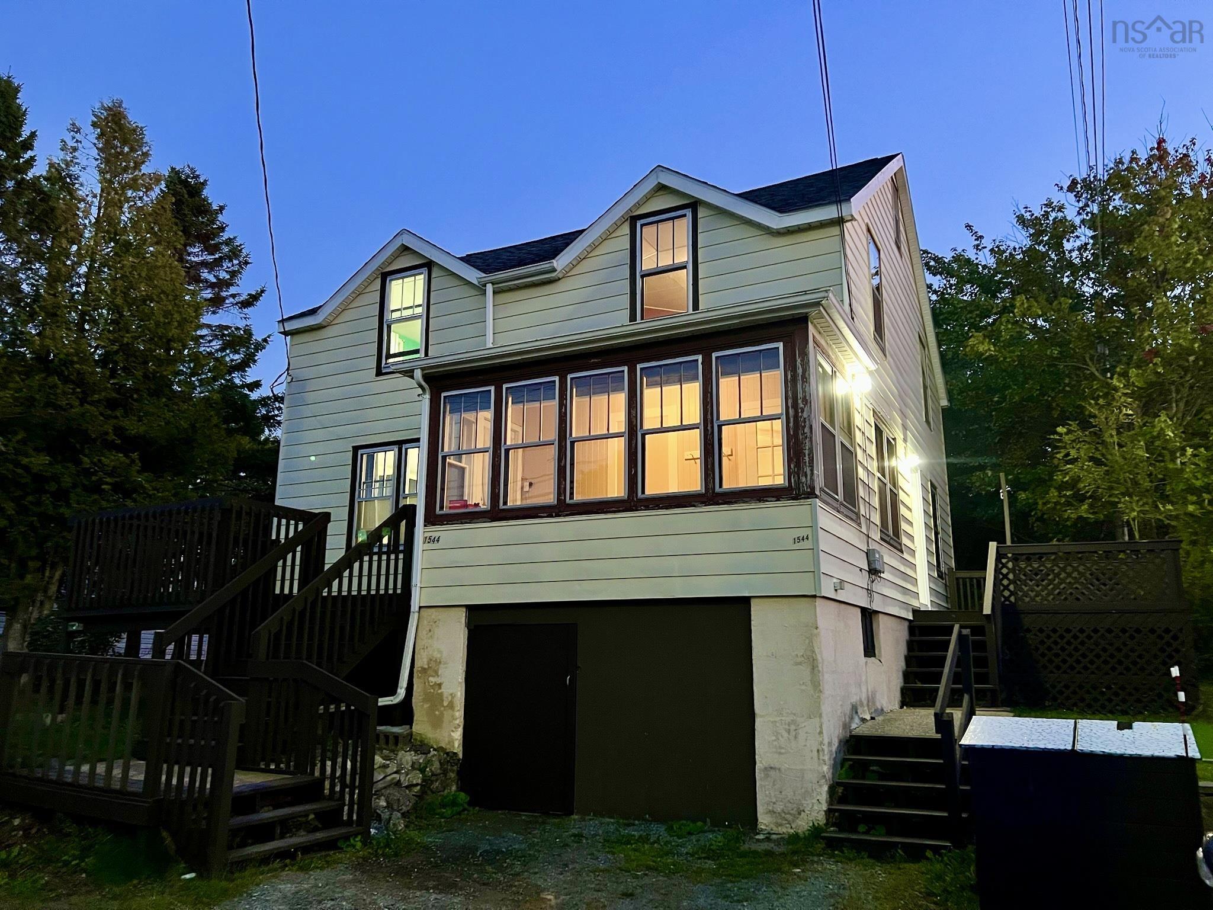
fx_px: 911
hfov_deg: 67.3
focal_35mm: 26
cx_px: 606
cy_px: 455
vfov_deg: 53.1
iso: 640
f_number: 1.5
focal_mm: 5.7
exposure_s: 1/30
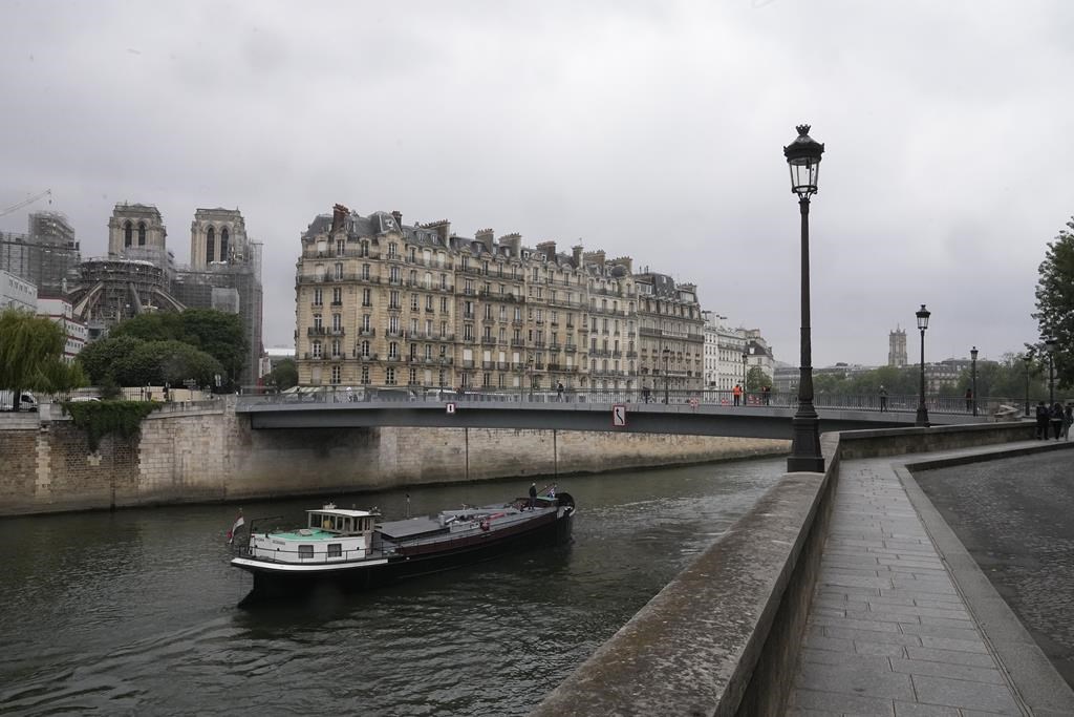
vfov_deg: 45.0
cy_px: 358
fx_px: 865
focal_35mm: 29
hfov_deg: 63.7
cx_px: 537
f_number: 22
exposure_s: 1/320
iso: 4000
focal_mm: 29
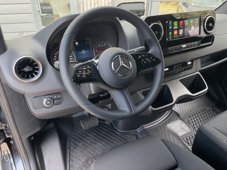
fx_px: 170
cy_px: 85
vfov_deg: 53.1
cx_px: 114
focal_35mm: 26
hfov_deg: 67.3
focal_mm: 4.2
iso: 32
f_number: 1.6
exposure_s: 1/177
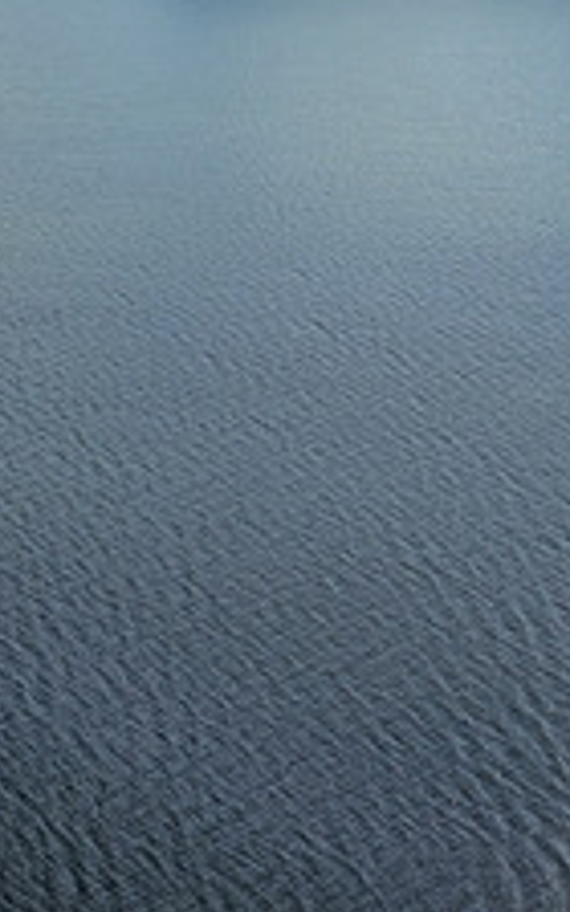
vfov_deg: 22.5
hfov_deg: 15.0
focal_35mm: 87
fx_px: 2162
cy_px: -90
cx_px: 232
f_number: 1.7
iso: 10
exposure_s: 1/1804
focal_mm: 6.3
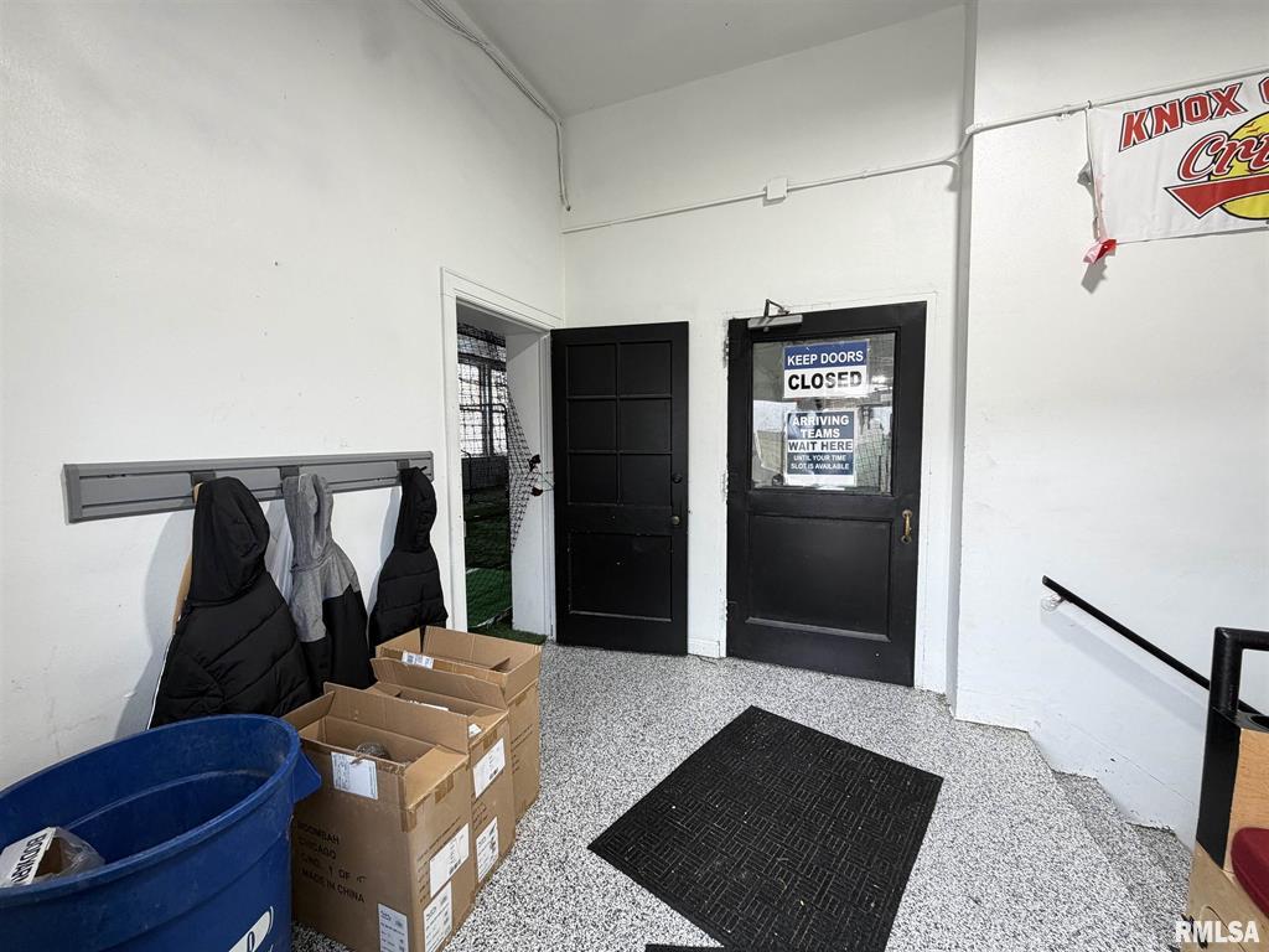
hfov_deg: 102.1
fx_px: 513
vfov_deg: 85.7
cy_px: 476
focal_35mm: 14
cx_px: 634
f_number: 2.2
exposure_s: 1/121
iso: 125
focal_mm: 2.22
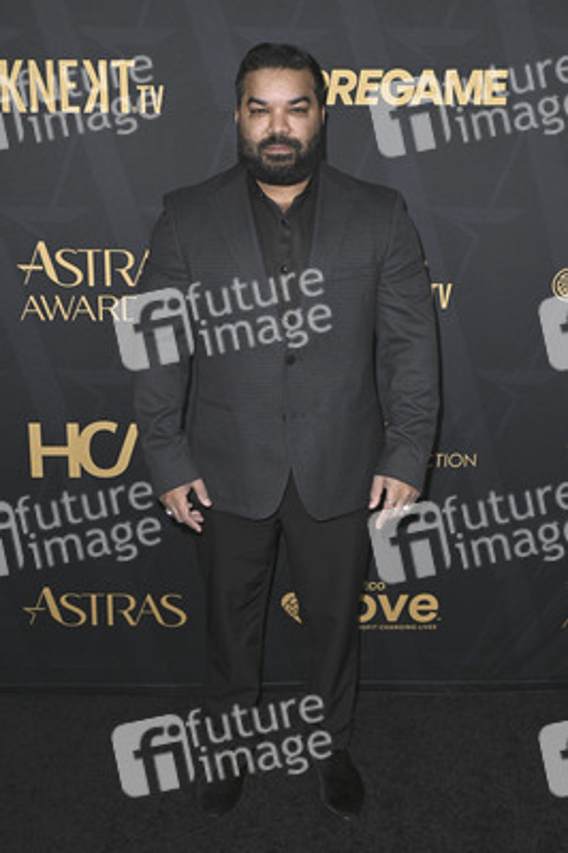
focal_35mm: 36
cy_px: 426
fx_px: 853
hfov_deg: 36.8
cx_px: 284
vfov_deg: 53.2
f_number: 5.6
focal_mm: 36
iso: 2000
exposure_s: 1/320
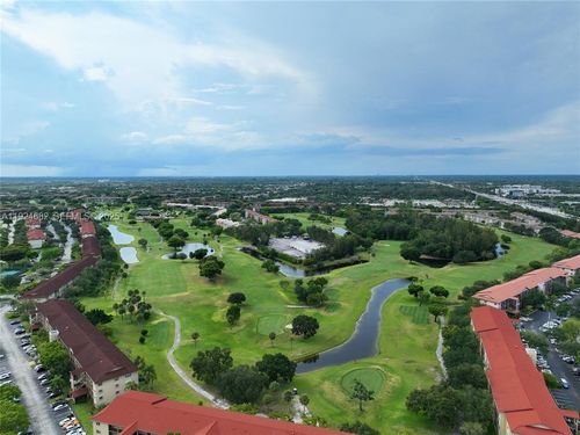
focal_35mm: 24
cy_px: 218
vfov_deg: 56.8
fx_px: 402
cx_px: 290
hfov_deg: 71.6
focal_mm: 12.29
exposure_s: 1/2500
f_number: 2.8
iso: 200
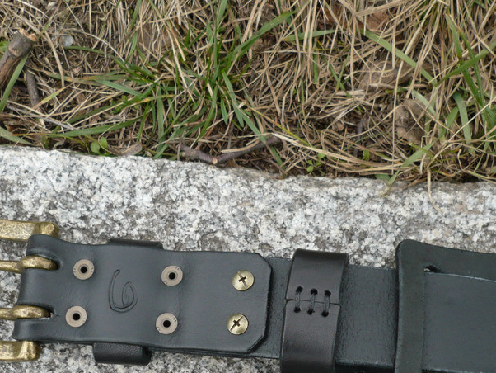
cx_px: 240
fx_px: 889
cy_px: 329
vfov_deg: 23.1
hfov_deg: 31.2
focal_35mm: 62
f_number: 2.8
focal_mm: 5.8
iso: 100
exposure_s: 1/125
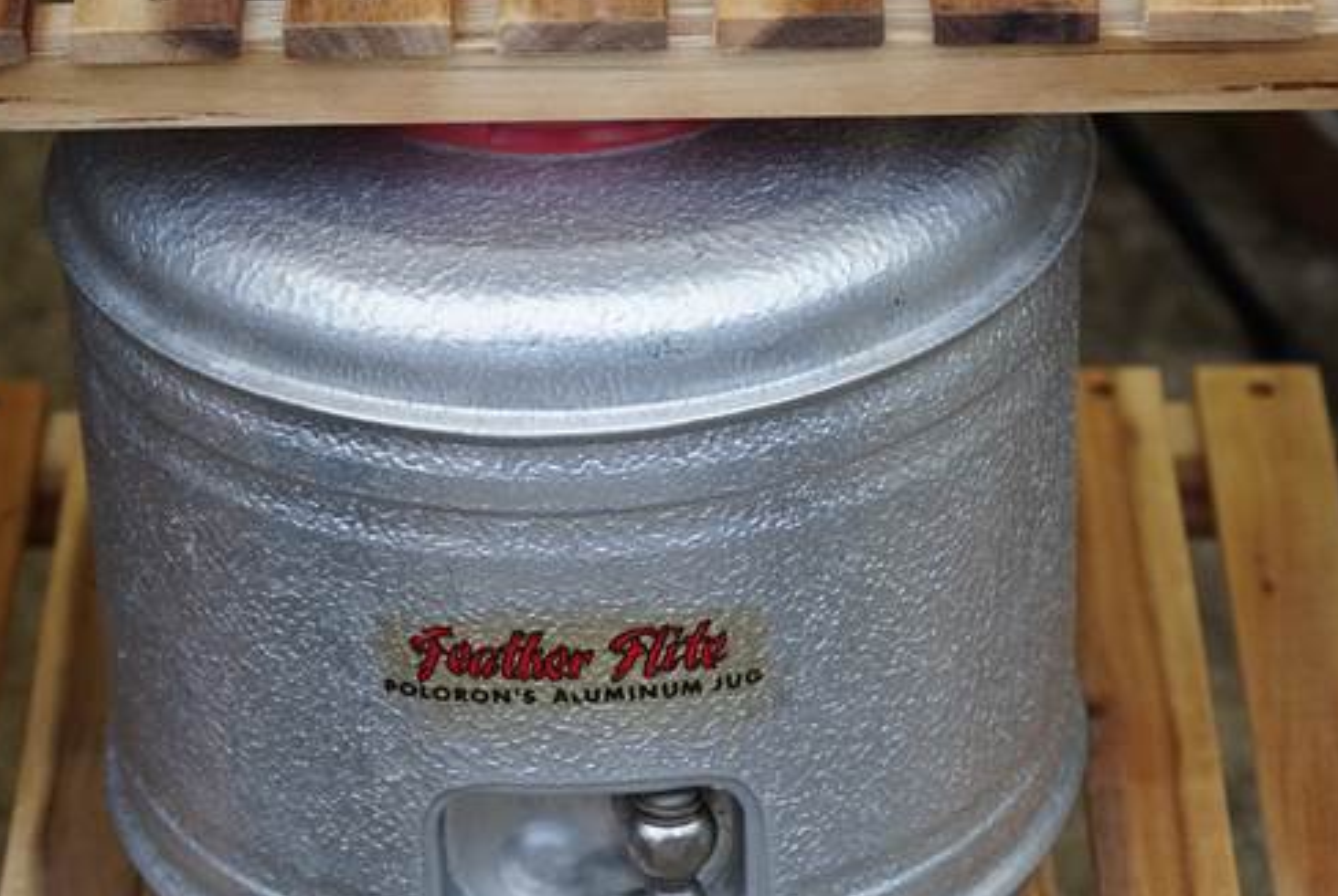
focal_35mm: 129
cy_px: 619
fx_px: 4802
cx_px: 617
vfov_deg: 10.7
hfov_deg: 15.9
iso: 1250
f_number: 5
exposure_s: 1/125
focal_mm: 60
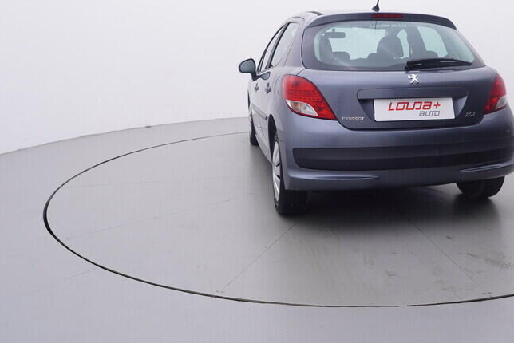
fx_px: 511
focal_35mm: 36
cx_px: 350
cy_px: 103
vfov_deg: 36.6
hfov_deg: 52.2
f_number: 5
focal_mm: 15
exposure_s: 1/80
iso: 200
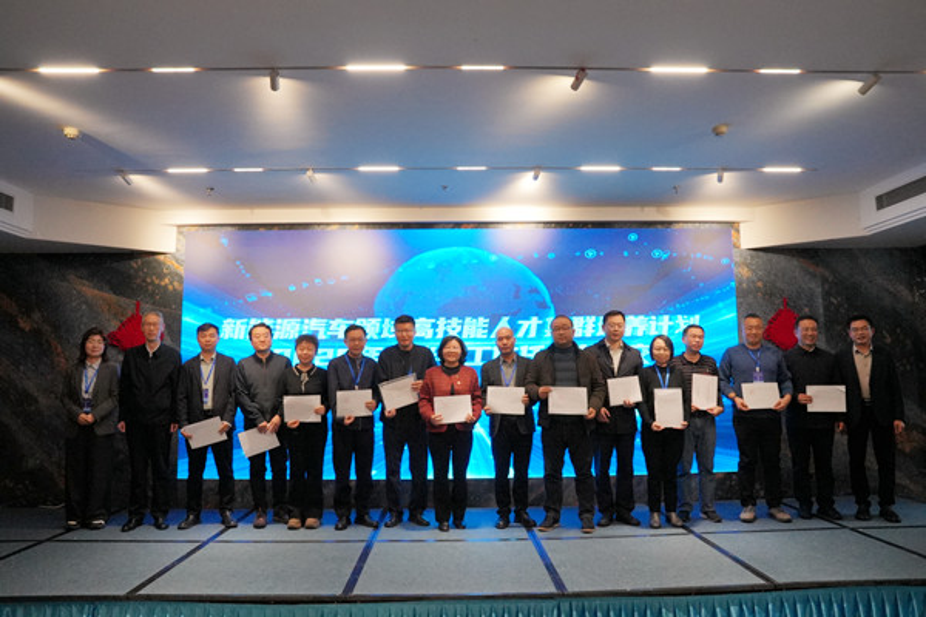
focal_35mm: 24
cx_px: 463
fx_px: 617
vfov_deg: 53.1
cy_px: 308
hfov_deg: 73.7
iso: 6400
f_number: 10
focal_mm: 24
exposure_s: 1/250
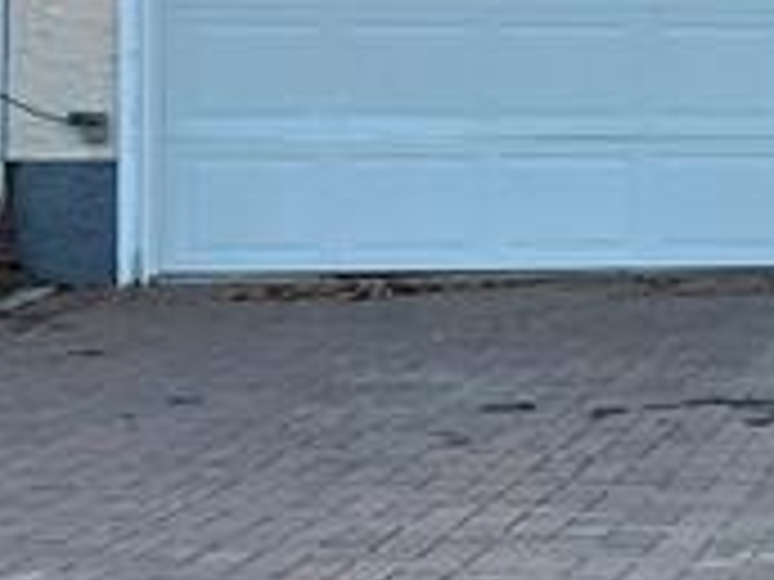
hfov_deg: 10.6
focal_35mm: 155
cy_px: 90
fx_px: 3466
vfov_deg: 9.5
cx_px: 1940
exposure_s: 1/471
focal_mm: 5.7
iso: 50
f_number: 1.5
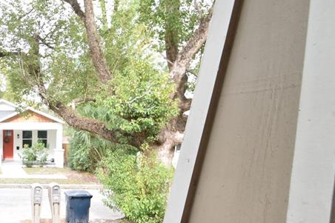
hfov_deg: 46.6
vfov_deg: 37.6
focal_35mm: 34
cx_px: -1
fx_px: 316
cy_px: 175
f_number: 6.7
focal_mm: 10
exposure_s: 1/180
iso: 400
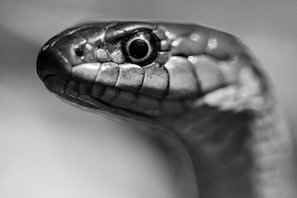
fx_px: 1732
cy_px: 99
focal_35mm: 210
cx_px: 148
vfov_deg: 6.5
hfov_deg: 9.8
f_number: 8.5
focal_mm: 210
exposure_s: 1/2500
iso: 720
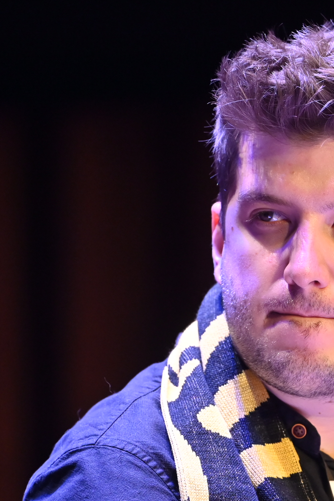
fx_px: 3772
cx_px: 326
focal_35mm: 271
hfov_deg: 5.1
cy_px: 250
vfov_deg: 7.6
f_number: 2.8
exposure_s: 1/200
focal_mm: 180
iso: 1400
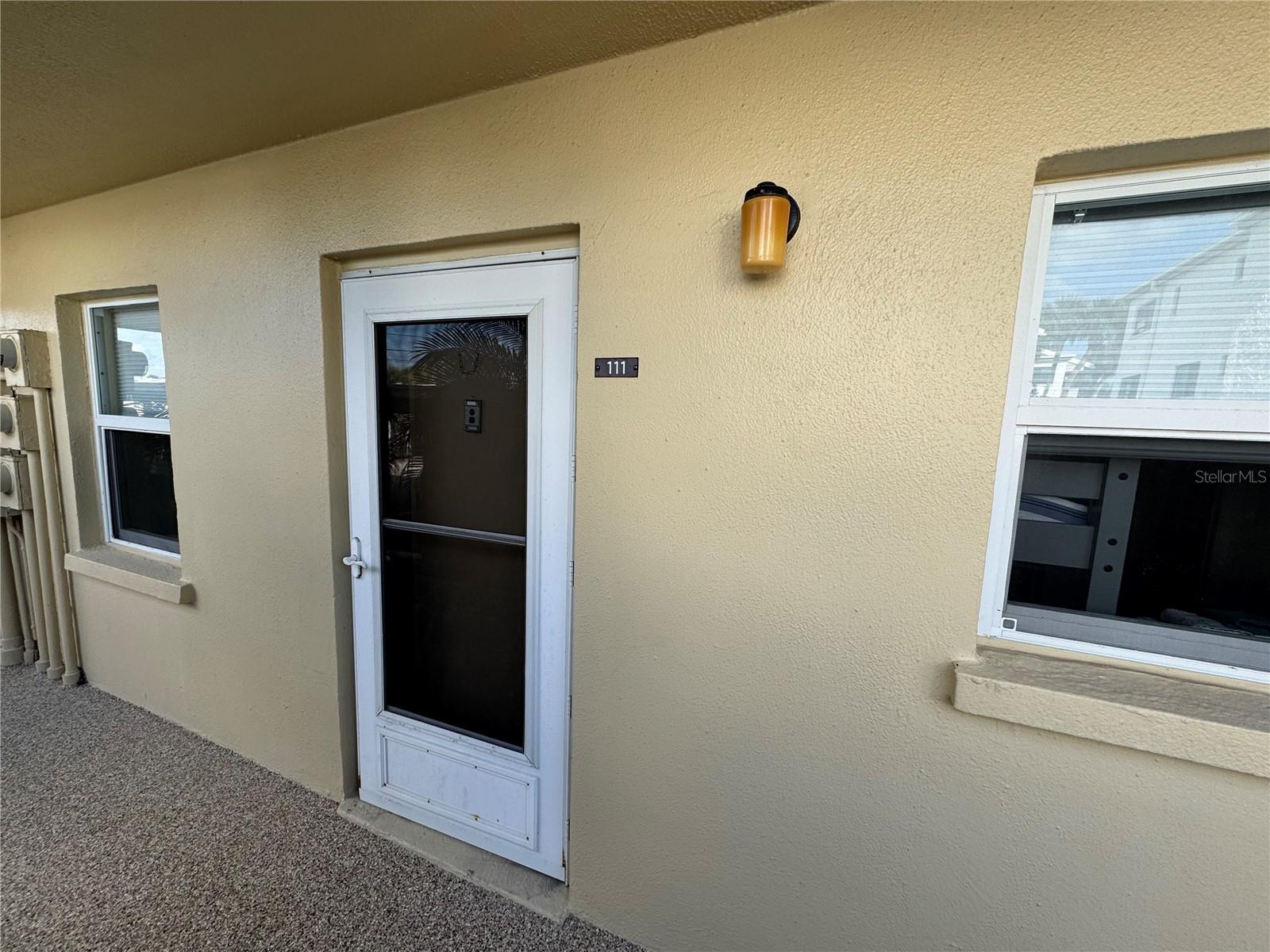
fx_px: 514
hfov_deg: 102.1
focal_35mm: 14
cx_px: 635
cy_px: 476
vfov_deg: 85.7
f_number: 2.2
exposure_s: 1/313
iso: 40
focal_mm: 2.22
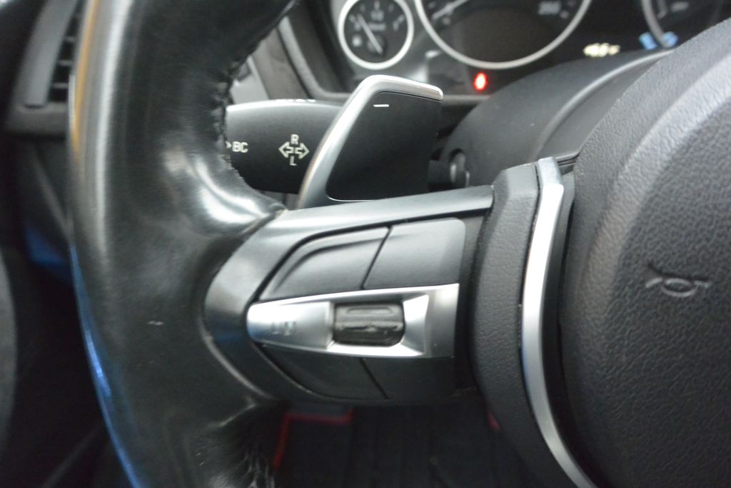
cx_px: 366
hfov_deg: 67.4
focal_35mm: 27
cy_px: 244
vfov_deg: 47.9
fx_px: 548
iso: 2200
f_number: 3.5
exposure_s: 1/30
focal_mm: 10
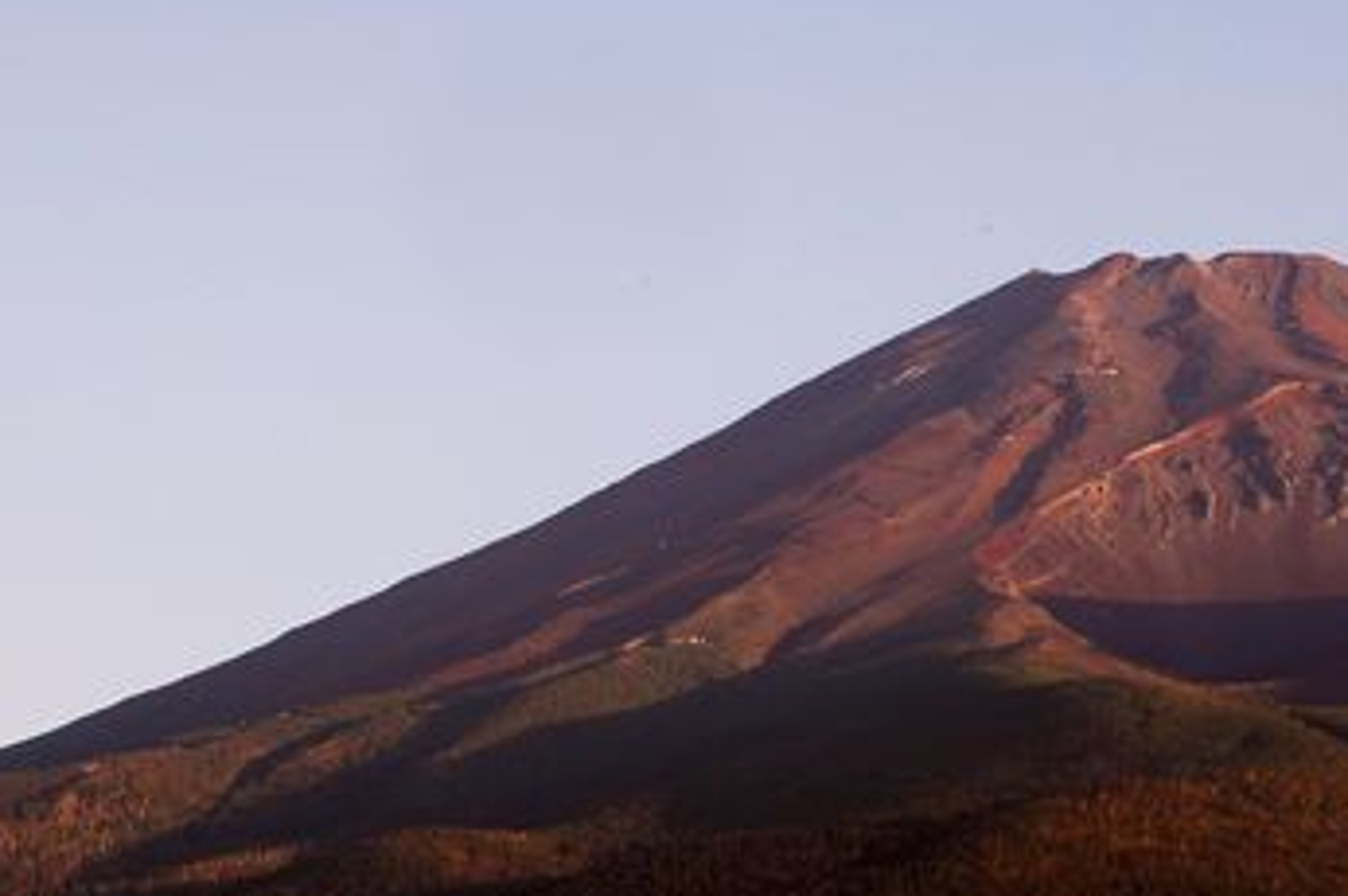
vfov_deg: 22.6
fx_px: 2240
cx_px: 1071
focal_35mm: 60
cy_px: 423
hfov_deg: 32.6
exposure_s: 1/15
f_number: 13
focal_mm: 23
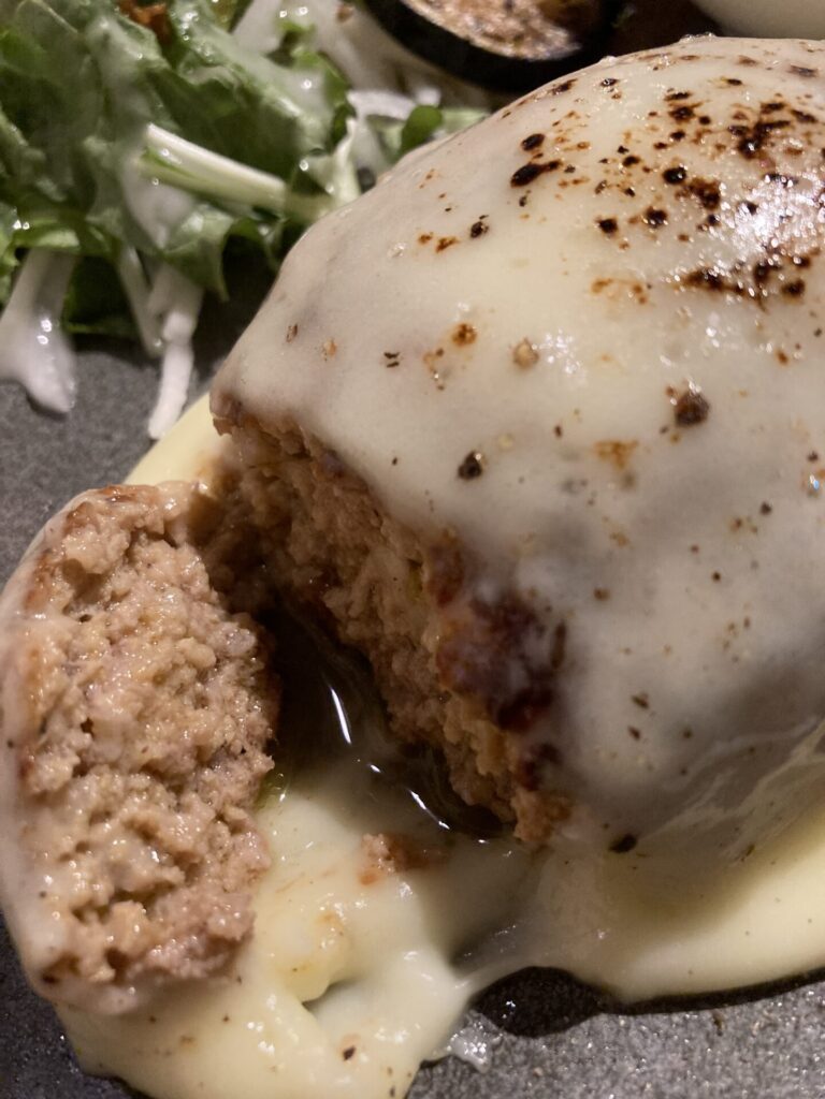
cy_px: 550
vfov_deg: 63.4
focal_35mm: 28
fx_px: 890
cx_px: 412
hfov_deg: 49.7
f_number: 1.8
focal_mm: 3.99
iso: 320
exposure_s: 1/33
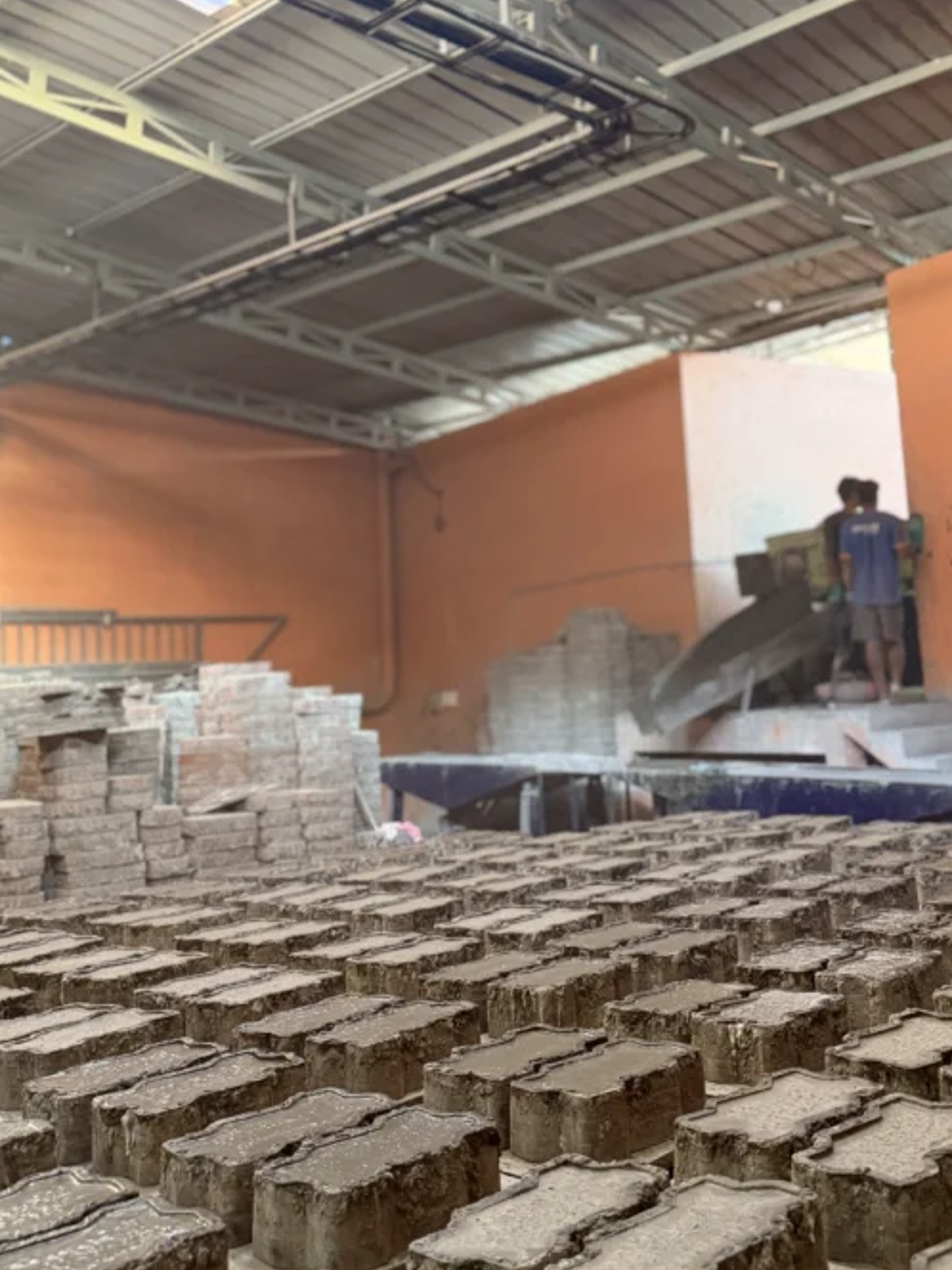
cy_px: 453
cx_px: 604
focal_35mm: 37
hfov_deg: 38.4
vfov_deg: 49.5
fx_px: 1357
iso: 800
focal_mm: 6.76
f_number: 1.78
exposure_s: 1/50
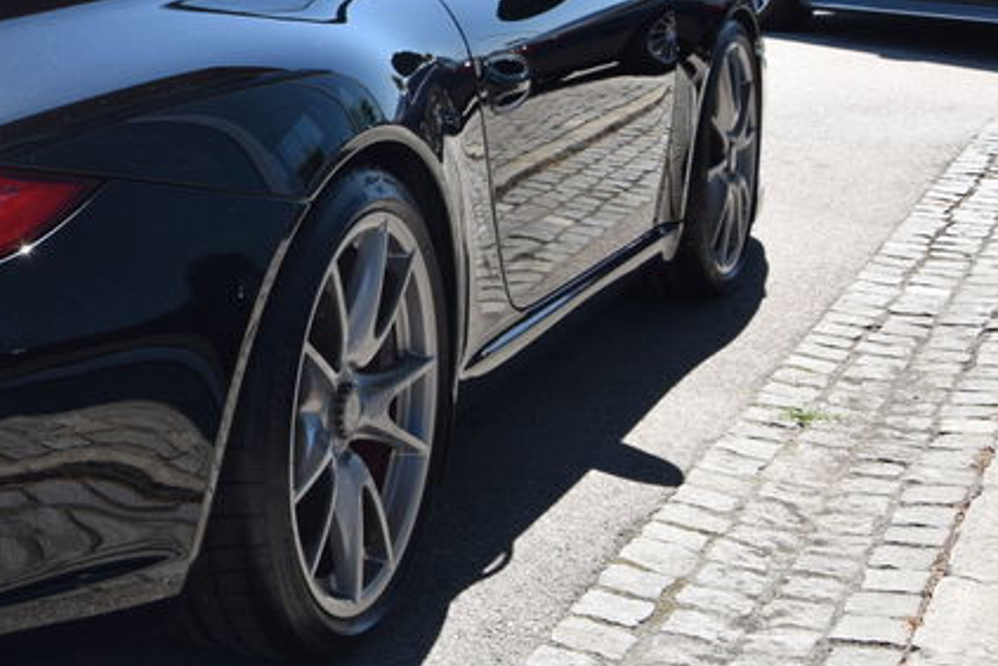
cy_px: 118
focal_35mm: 76
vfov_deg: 17.7
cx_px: -132
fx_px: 2113
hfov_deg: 24.6
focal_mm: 21
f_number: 9
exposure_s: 1/320
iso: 200
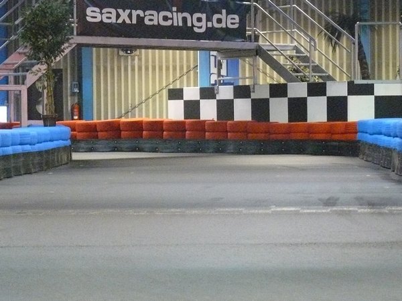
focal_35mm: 134
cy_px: 150
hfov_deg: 14.7
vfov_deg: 11.1
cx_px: 201
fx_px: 1556
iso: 800
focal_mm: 14.9
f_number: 3.2
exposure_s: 1/4
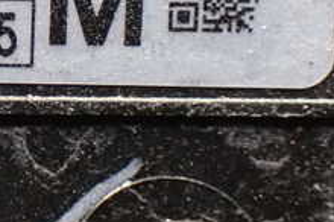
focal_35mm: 125
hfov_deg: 15.7
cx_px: -80
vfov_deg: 10.9
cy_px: 26
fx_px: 1158
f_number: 2.9
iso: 1600
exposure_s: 1/40
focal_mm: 7.84
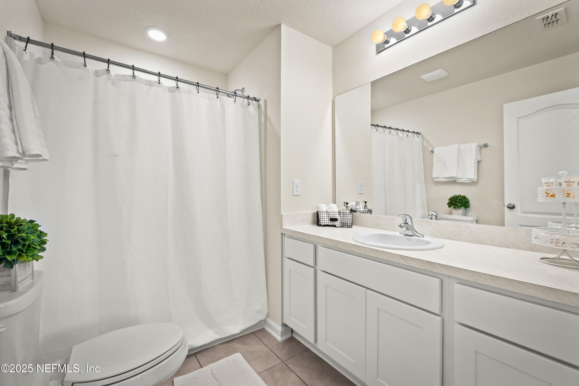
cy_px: 193
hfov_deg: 100.4
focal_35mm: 15
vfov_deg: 77.3
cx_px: 290
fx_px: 241
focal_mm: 10
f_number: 8
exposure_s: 1/4
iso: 320
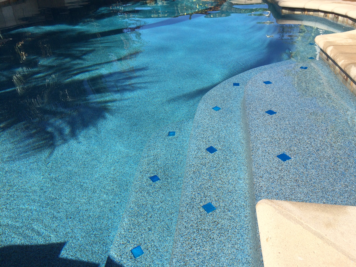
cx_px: 178
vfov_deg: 48.2
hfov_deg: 61.7
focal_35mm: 29
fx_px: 298
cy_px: 134
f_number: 2.2
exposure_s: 1/1953
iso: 32
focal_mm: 4.15
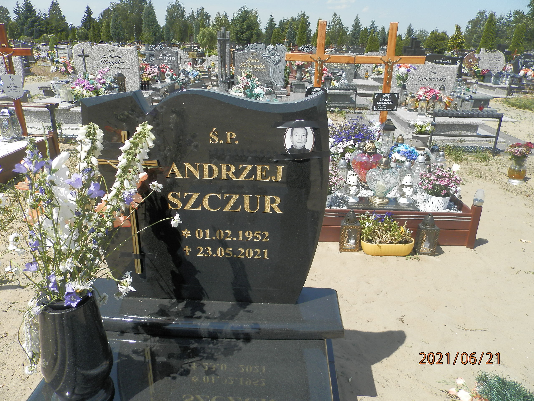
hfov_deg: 69.4
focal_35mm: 25
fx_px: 386
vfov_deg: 54.9
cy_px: 200
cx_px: 267
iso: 80
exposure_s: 1/1250
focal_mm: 4.5
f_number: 3.1
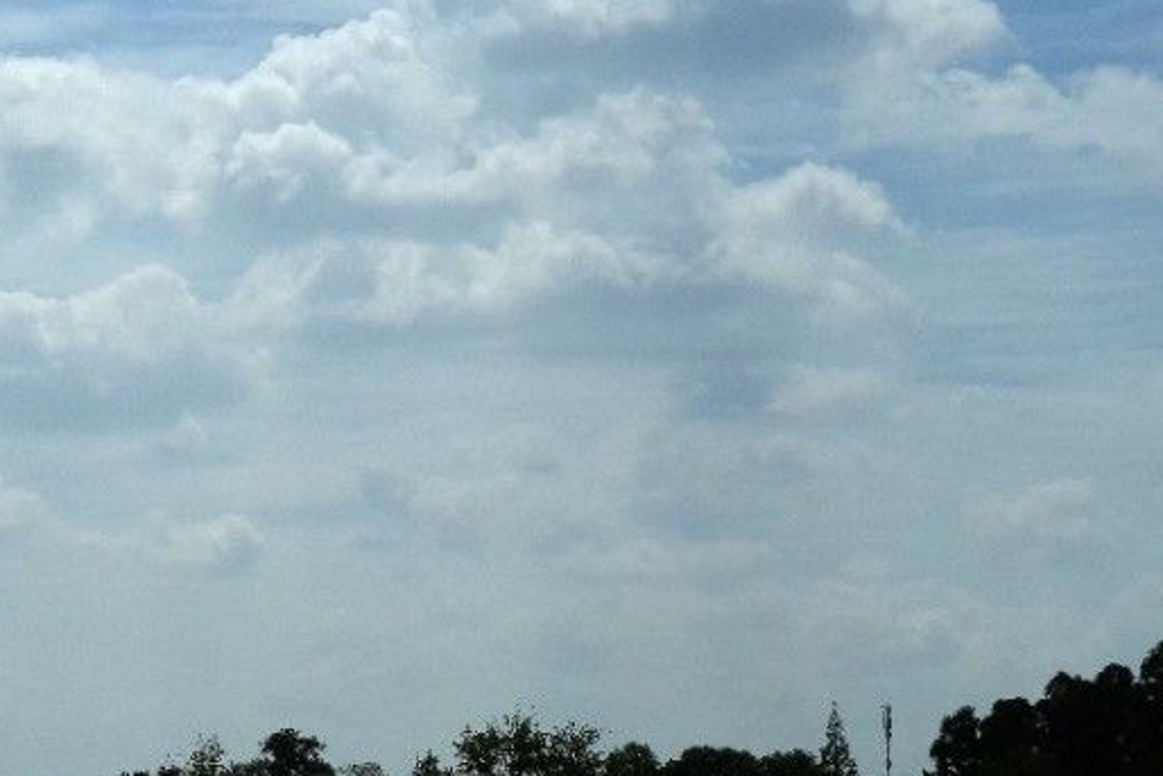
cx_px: -59
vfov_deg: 13.9
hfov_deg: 20.0
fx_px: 3167
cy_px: 589
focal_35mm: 98
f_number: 20
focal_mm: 36
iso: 800
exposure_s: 1/1000
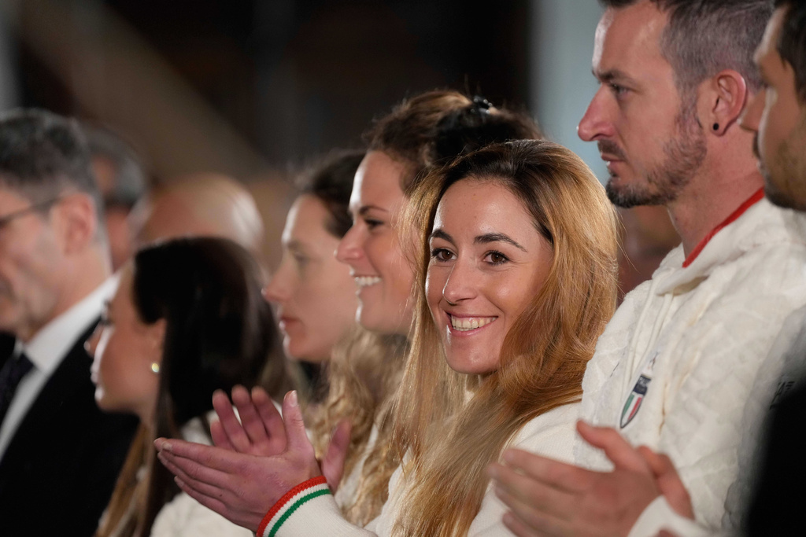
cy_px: 268
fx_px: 8956
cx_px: 403
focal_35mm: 400
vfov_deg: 3.4
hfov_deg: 5.2
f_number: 5.6
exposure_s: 1/160
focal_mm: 400
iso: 3200
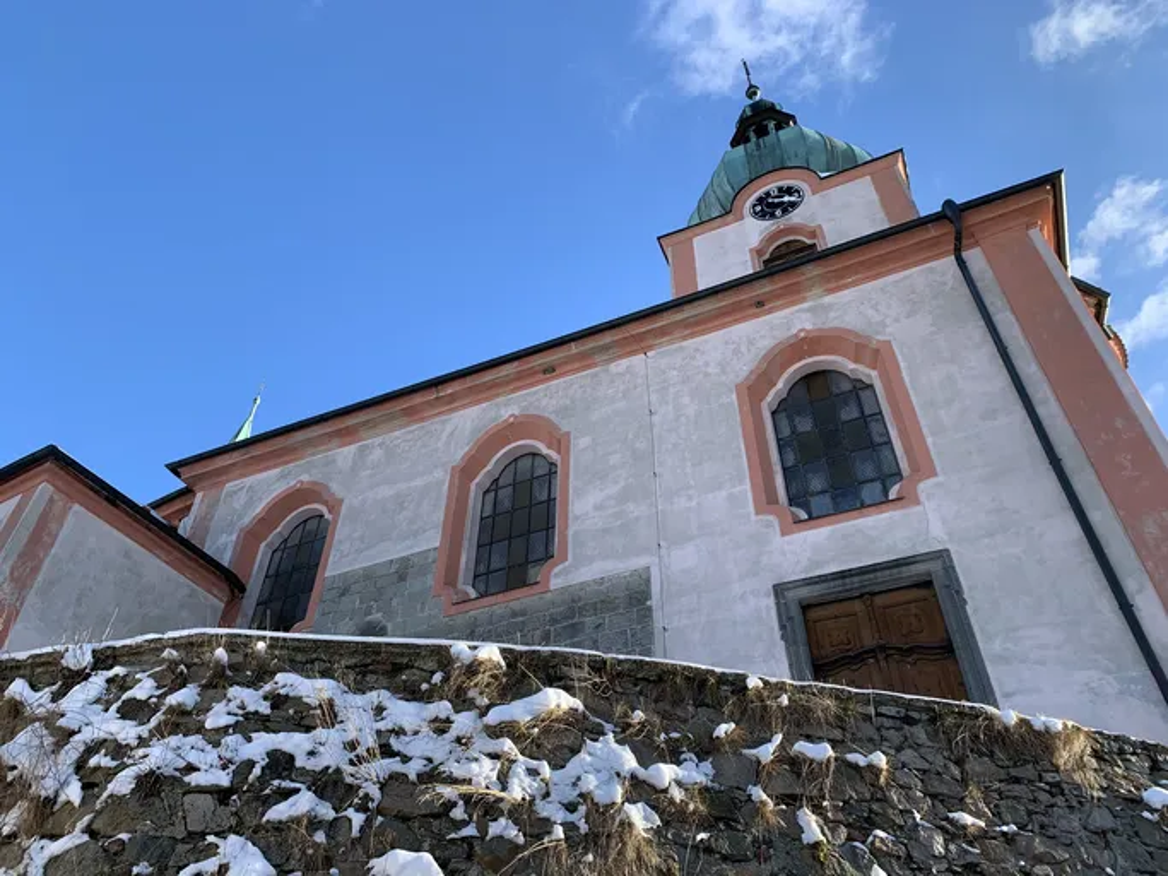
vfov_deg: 53.0
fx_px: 877
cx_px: 584
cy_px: 438
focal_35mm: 26
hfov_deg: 67.3
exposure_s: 1/822
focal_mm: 4.25
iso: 25
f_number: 1.8
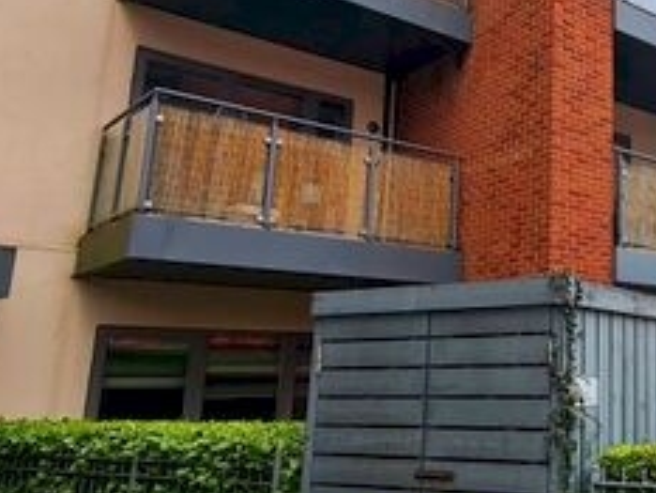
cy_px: 182
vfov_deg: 36.6
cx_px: 650
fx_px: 739
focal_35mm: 39
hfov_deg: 41.8
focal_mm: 2.2
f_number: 2.2
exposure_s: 1/357
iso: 50
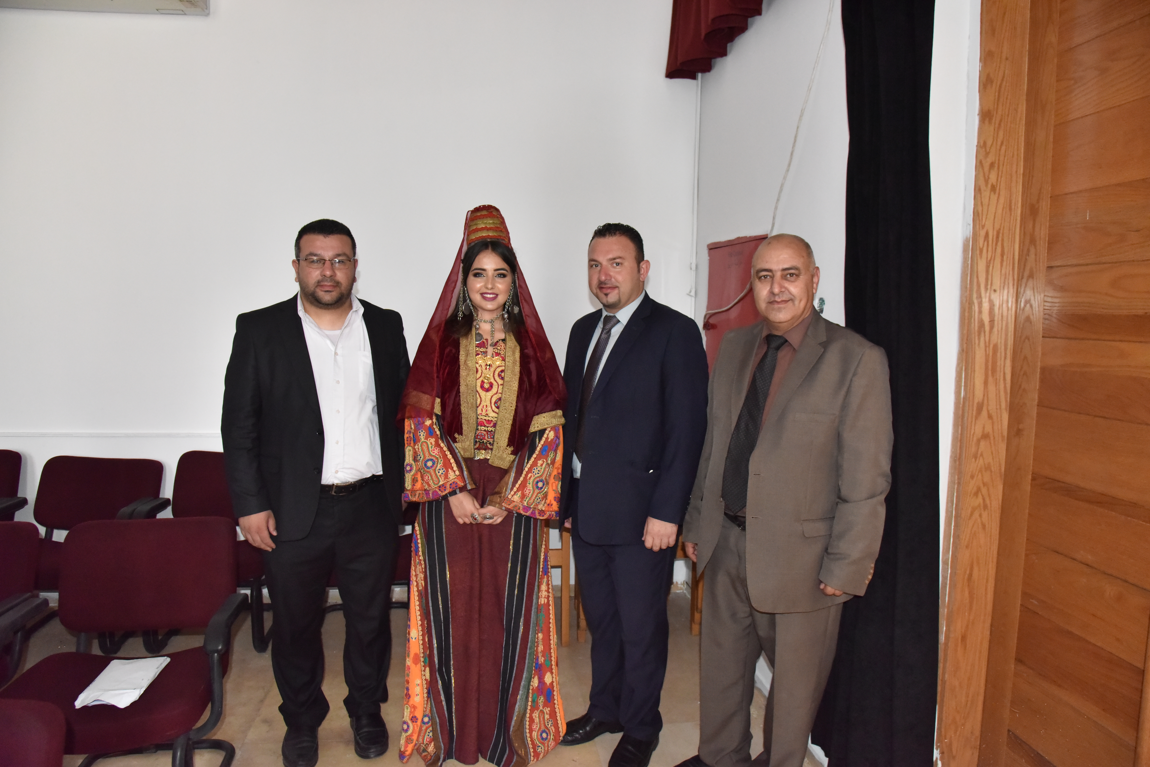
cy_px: 384
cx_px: 575
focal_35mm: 24
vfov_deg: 53.1
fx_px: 767
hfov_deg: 73.7
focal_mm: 24
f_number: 7.1
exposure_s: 1/160
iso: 3200
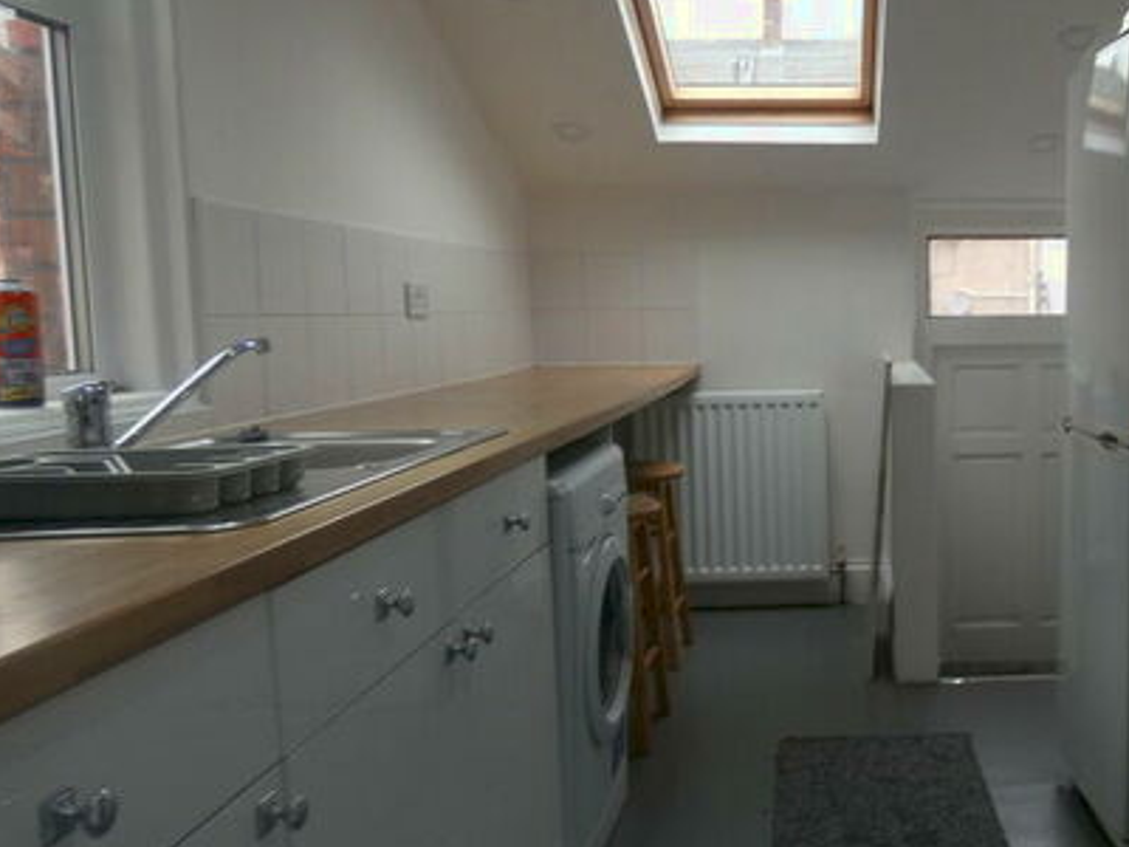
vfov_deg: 40.7
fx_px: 1142
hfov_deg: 49.0
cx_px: 931
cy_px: 419
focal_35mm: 35
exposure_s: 1/80
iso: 80
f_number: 2.8
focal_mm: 3.6
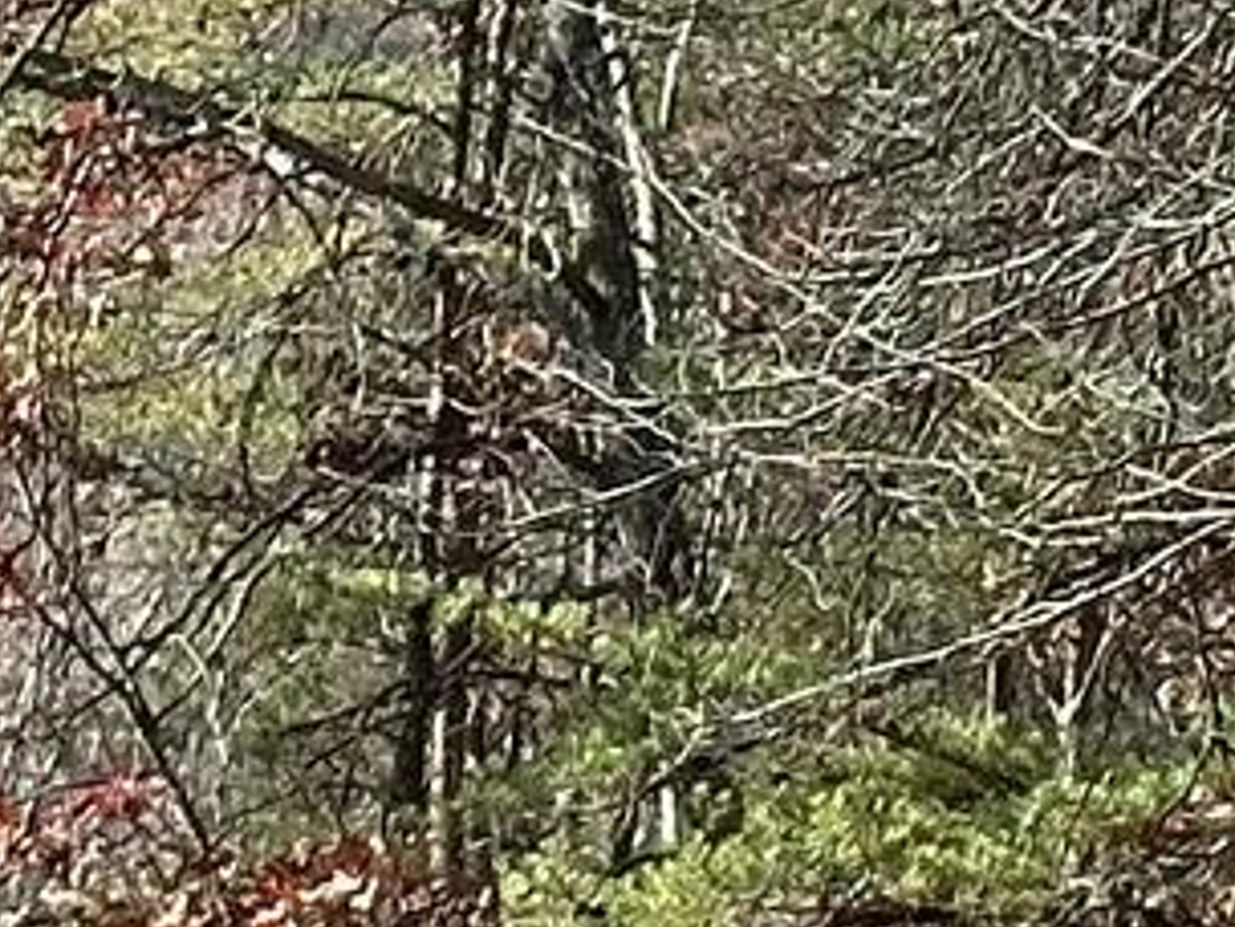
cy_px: 2265
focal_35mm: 323
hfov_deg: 6.1
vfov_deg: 4.5
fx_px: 11524
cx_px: -280
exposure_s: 1/1000
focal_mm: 6.86
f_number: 1.78
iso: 64
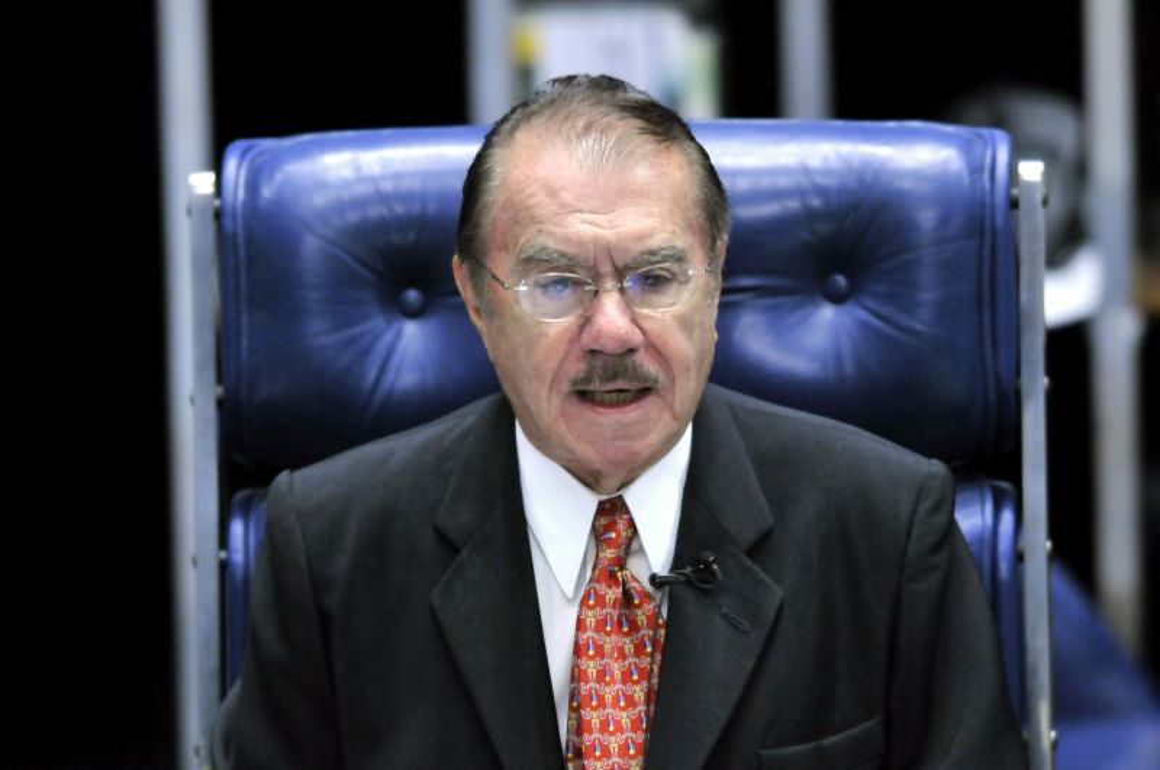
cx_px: 580
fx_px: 19306
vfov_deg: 2.3
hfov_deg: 3.4
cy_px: 385
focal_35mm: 600
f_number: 2.8
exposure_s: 1/250
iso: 2000
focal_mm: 400
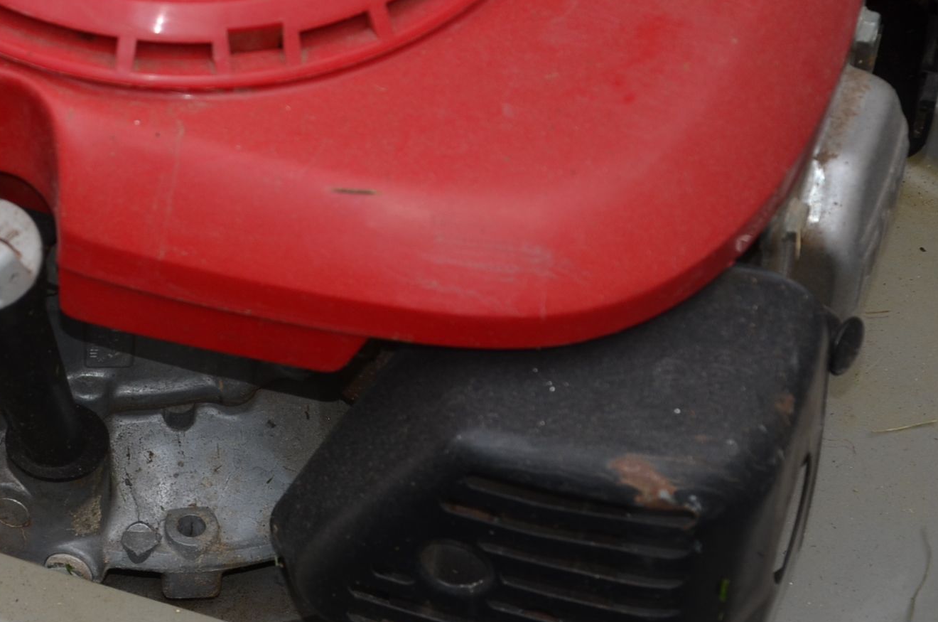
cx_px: 70
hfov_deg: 9.8
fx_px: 5460
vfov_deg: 6.5
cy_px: 472
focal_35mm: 210
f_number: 5.3
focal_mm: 75
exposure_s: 1/200
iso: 200
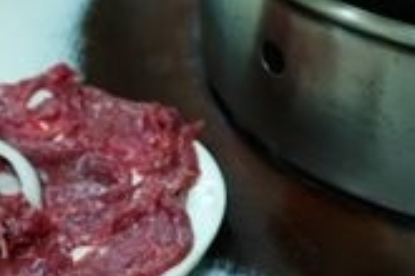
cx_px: 234
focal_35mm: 126
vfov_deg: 10.3
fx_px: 1452
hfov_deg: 16.3
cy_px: 480
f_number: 2.5
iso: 640
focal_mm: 11.56
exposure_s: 1/40
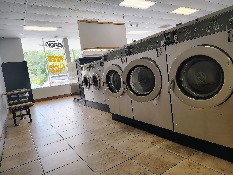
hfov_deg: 71.5
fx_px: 162
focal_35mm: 24
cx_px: 116
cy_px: 88
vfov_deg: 56.9
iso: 525
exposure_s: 1/120
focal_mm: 5.56
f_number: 1.8
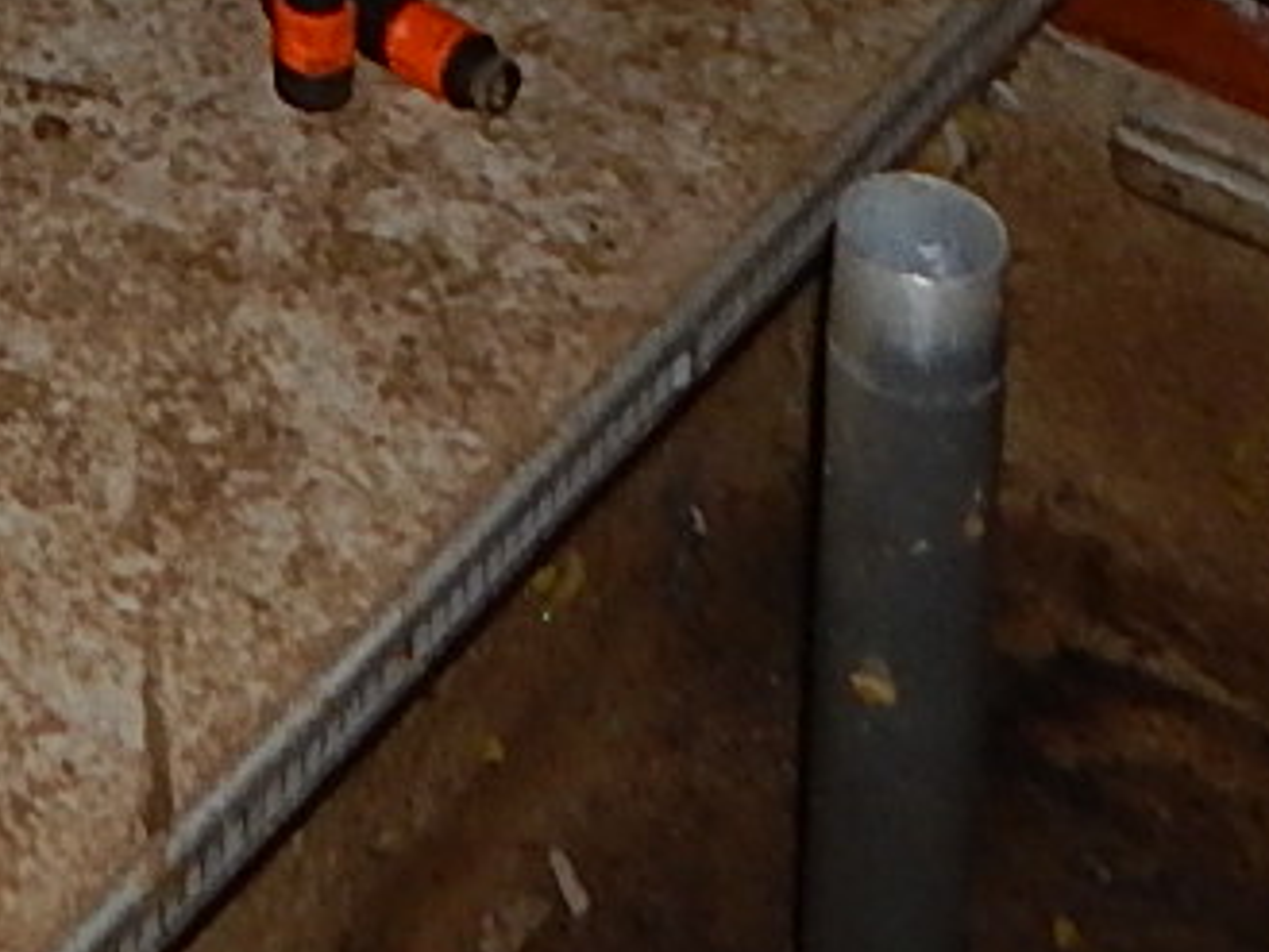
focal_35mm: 107
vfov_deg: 11.6
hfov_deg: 16.2
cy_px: -1253
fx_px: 3924
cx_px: -833
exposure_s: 1/30
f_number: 3
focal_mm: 4
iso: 200
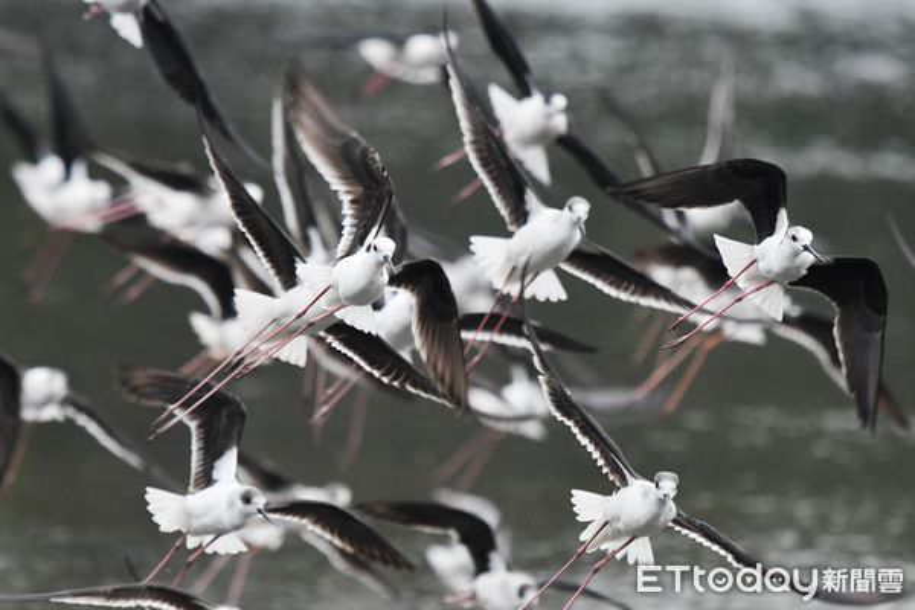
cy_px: 305
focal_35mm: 840
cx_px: 458
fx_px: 21348
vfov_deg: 1.6
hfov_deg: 2.5
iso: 1600
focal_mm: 420
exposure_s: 1/1000
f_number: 6.3
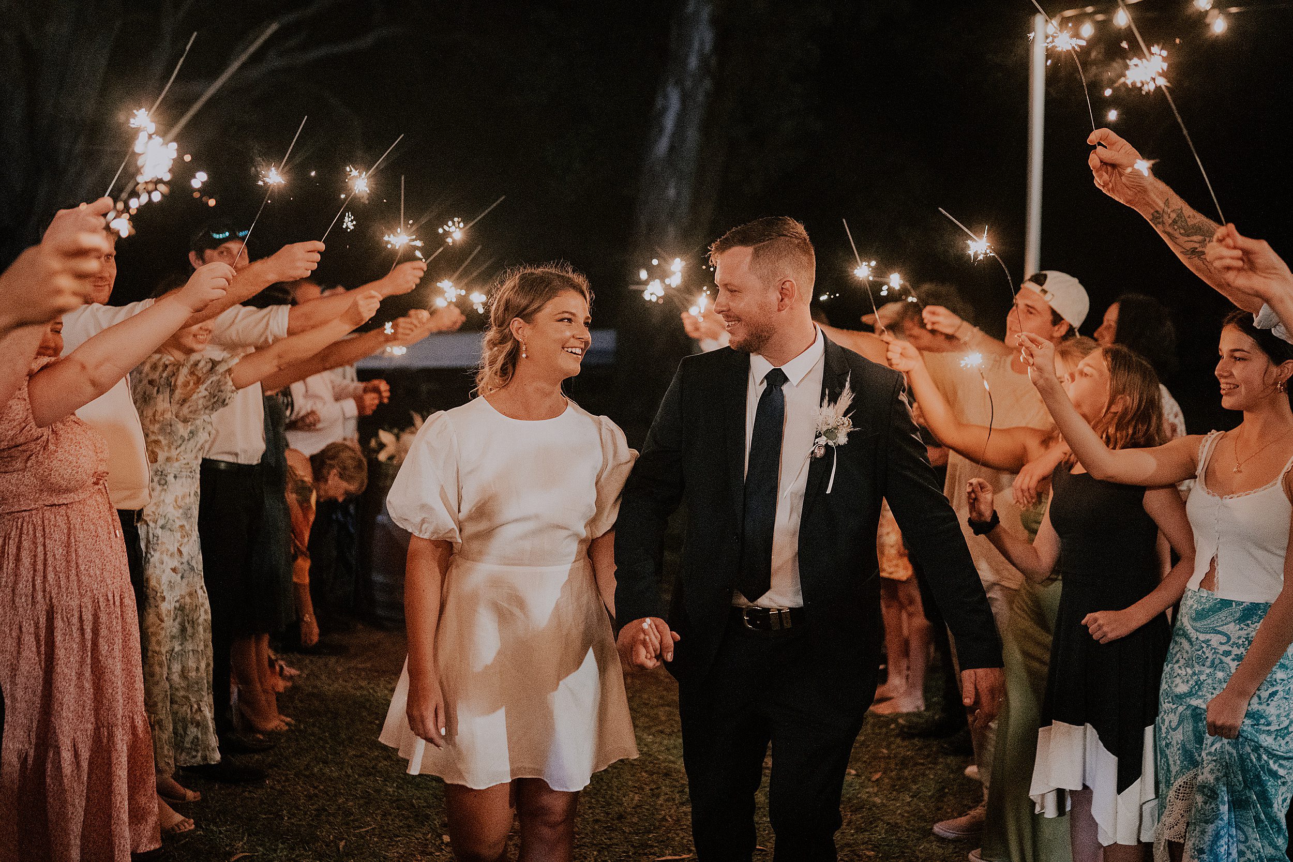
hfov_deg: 54.4
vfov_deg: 37.9
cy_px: 431
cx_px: 646
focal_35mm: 35
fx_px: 1257
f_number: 2
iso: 8000
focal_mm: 35
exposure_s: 1/250
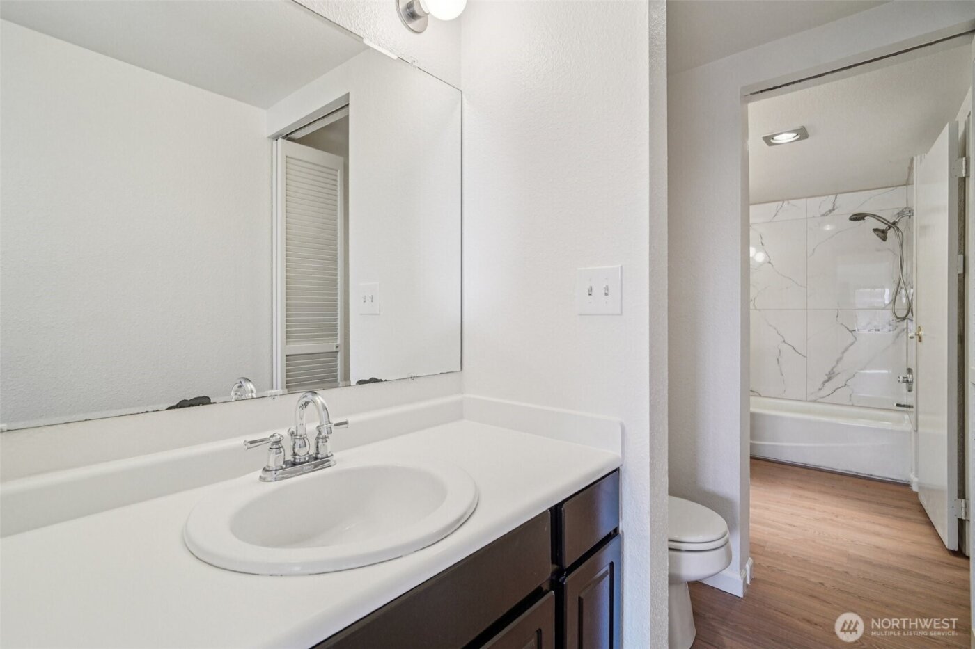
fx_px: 433
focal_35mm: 16
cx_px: 488
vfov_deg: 73.7
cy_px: 324
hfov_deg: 96.7
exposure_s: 1/125
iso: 1600
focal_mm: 16
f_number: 8
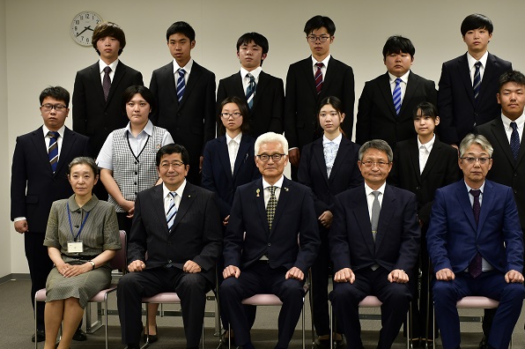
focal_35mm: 67
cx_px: 284
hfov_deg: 30.1
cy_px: 181
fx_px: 976
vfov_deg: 20.3
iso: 500
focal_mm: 38
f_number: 4.2
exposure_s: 1/60
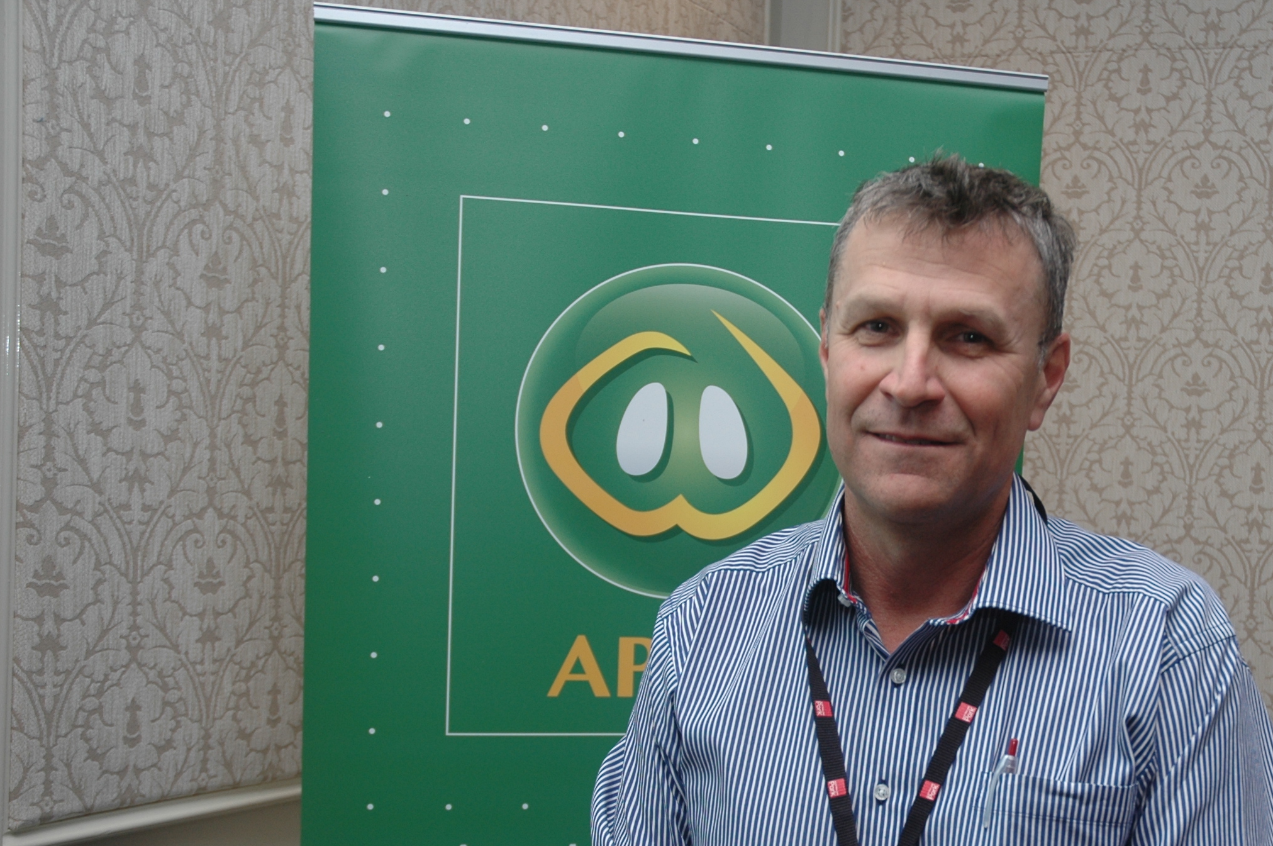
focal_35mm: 56
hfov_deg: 35.1
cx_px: 940
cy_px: 618
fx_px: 1969
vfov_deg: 24.0
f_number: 4
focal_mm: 25
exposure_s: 1/60
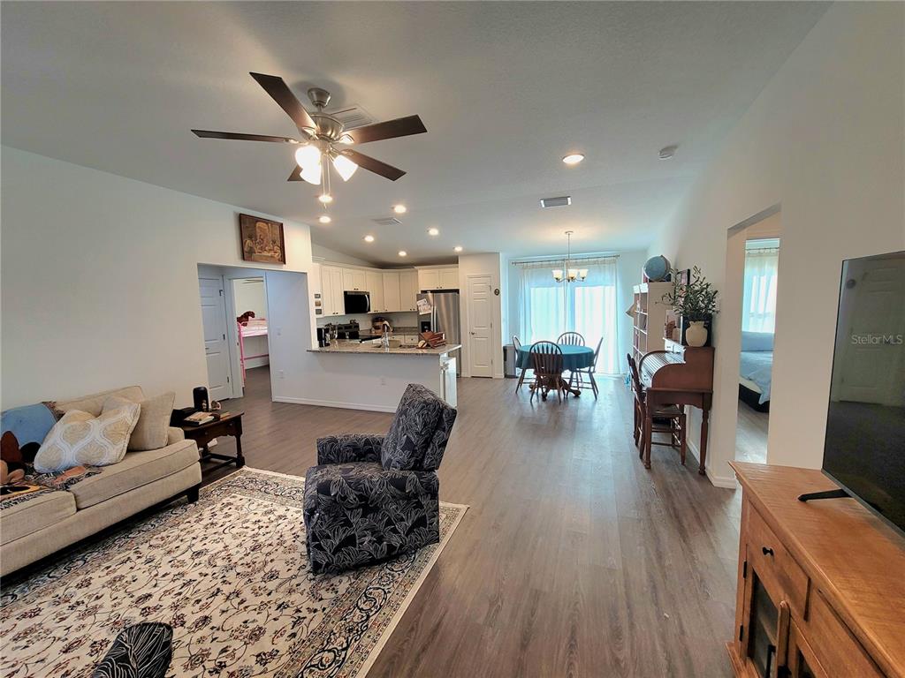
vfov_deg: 89.9
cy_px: 339
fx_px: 340
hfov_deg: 106.2
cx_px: 452
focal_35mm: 13
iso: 80
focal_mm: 2.2
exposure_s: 1/120
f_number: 2.2
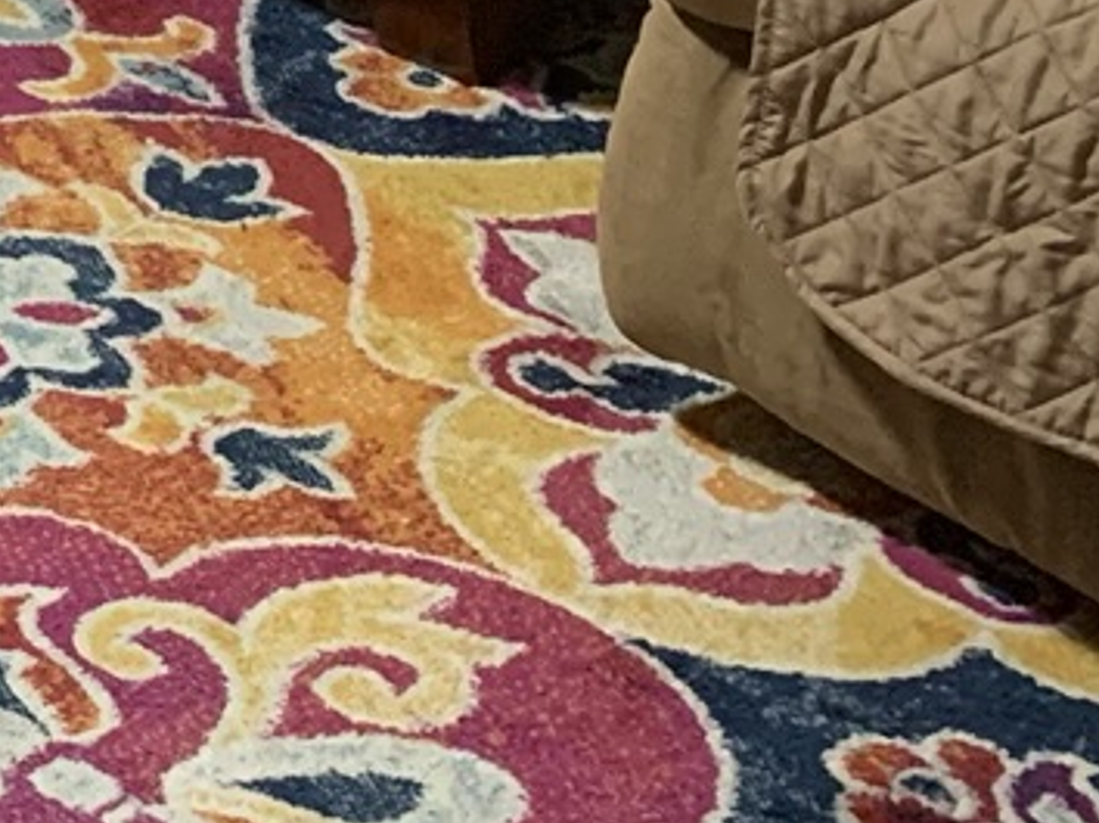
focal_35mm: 147
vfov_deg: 9.4
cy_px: -860
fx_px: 4664
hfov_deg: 11.9
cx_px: -1124
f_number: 1.8
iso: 400
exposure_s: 1/43
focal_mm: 4.25
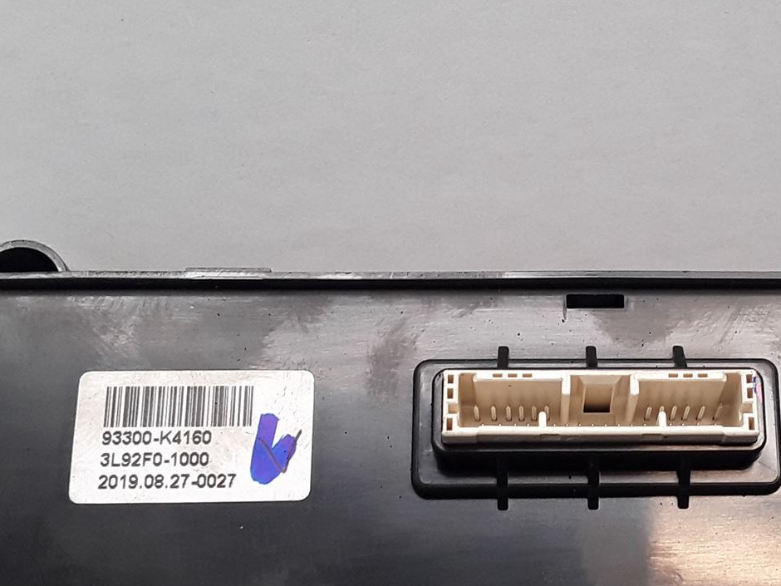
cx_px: 576
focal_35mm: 61
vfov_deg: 23.8
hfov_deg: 31.2
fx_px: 1376
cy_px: 436
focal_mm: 2.91
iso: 50
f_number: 1.9
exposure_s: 1/100
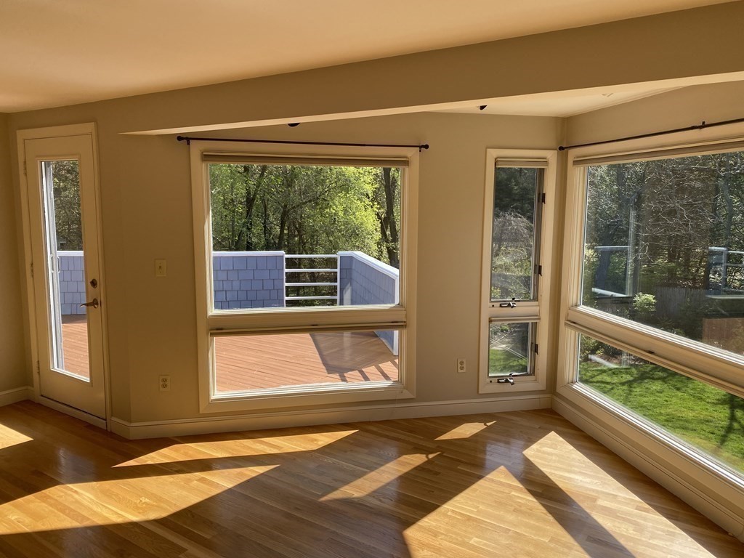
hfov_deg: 67.3
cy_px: 279
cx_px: 372
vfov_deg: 53.1
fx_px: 559
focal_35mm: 26
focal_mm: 4.25
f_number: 1.8
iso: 32
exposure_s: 1/1043
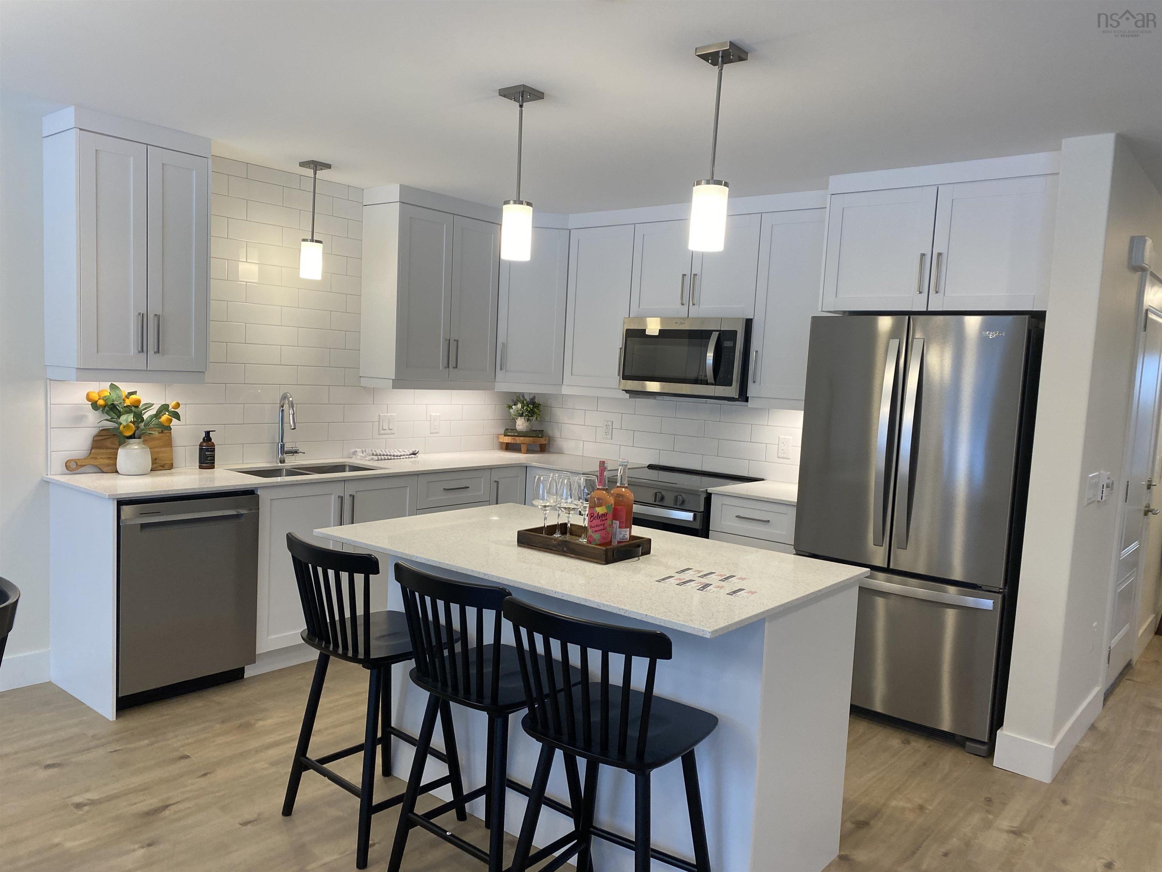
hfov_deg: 67.3
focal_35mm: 26
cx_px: 581
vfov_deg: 53.1
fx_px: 873
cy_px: 436
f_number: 1.8
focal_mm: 4.25
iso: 125
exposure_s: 1/120
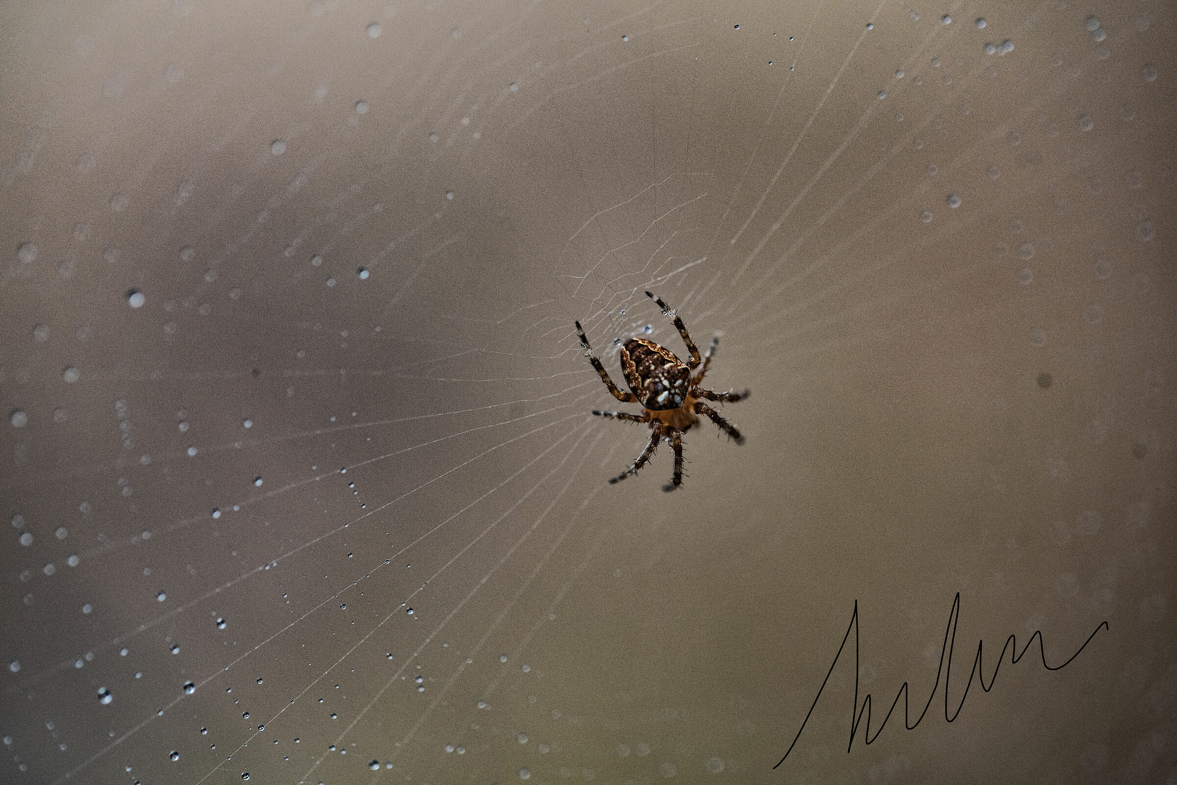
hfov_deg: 19.4
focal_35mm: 105
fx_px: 3434
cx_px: 588
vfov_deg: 13.1
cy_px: 392
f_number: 5.6
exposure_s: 1/1000
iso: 800
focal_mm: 105
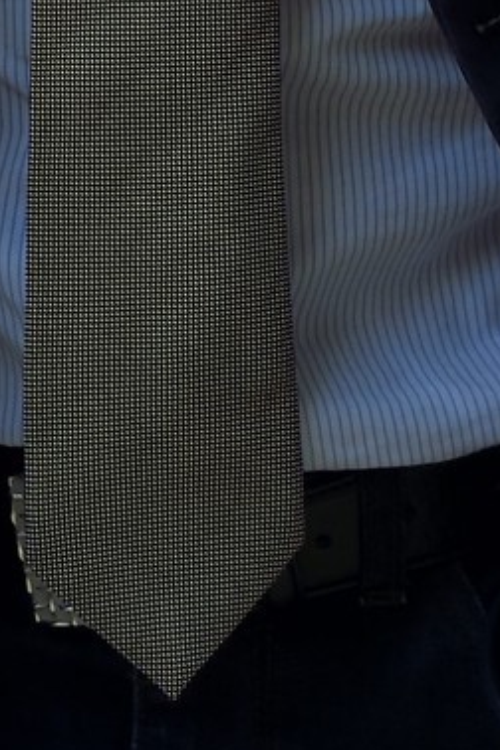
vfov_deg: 7.0
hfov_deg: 4.9
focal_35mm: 279
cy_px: -923
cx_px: -147
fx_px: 5812
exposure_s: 1/250
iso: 400
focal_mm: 44
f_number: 5.6
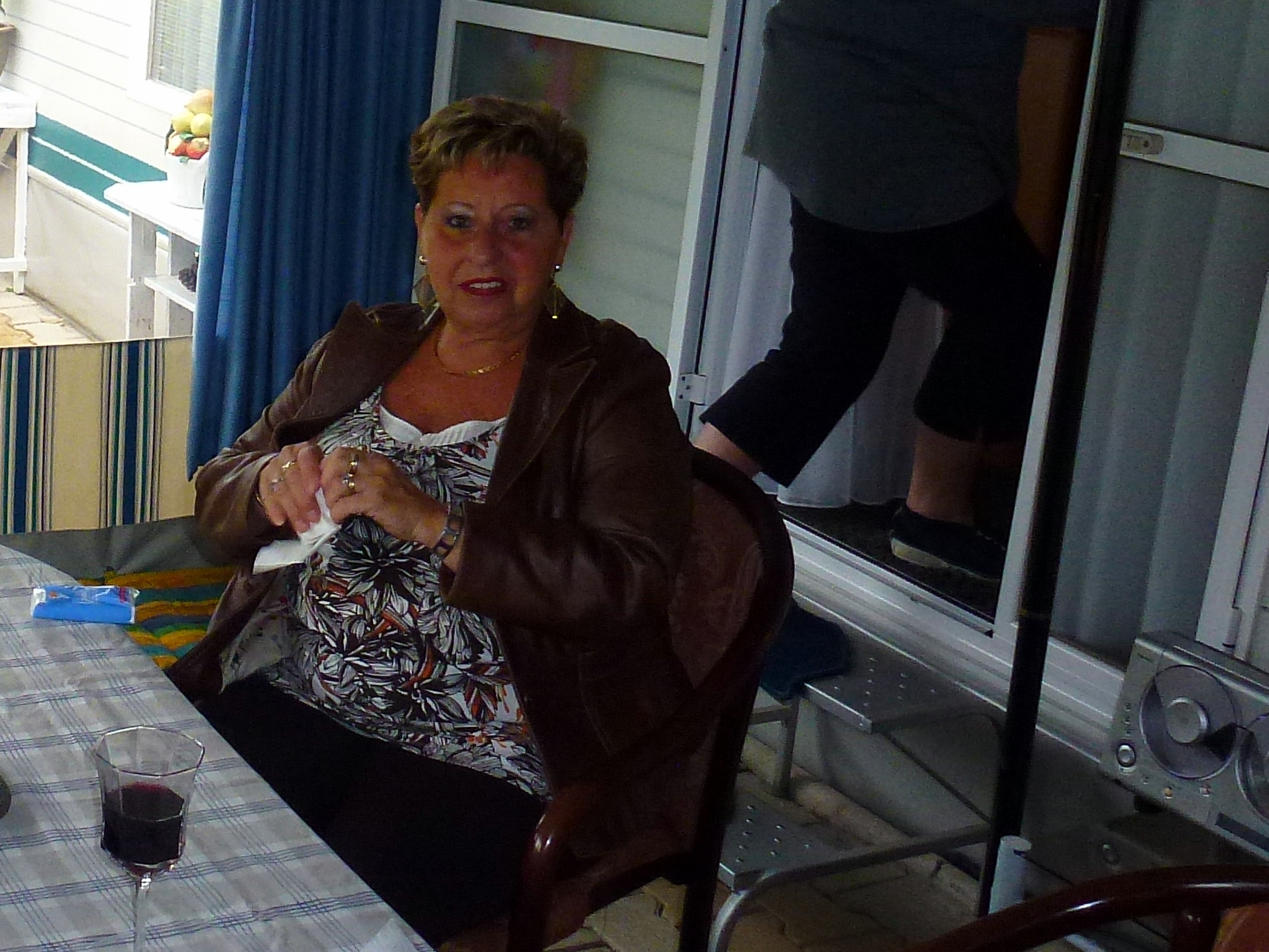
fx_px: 2053
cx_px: 37
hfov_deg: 32.0
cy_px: 284
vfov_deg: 25.9
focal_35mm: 56
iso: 200
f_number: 3.3
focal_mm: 4.3
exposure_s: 1/60
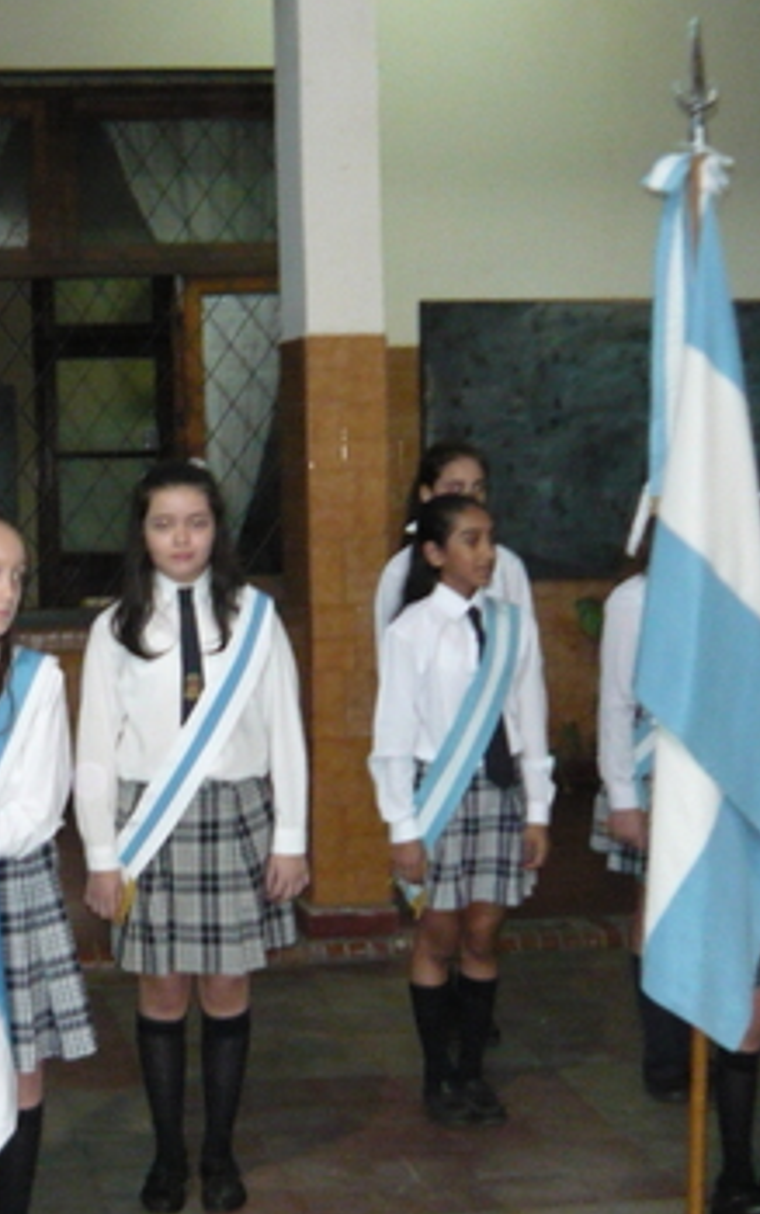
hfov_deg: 19.8
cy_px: 694
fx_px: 2119
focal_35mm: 64
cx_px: 17
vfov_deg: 31.9
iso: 400
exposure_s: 1/30
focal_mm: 5.5
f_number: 2.8
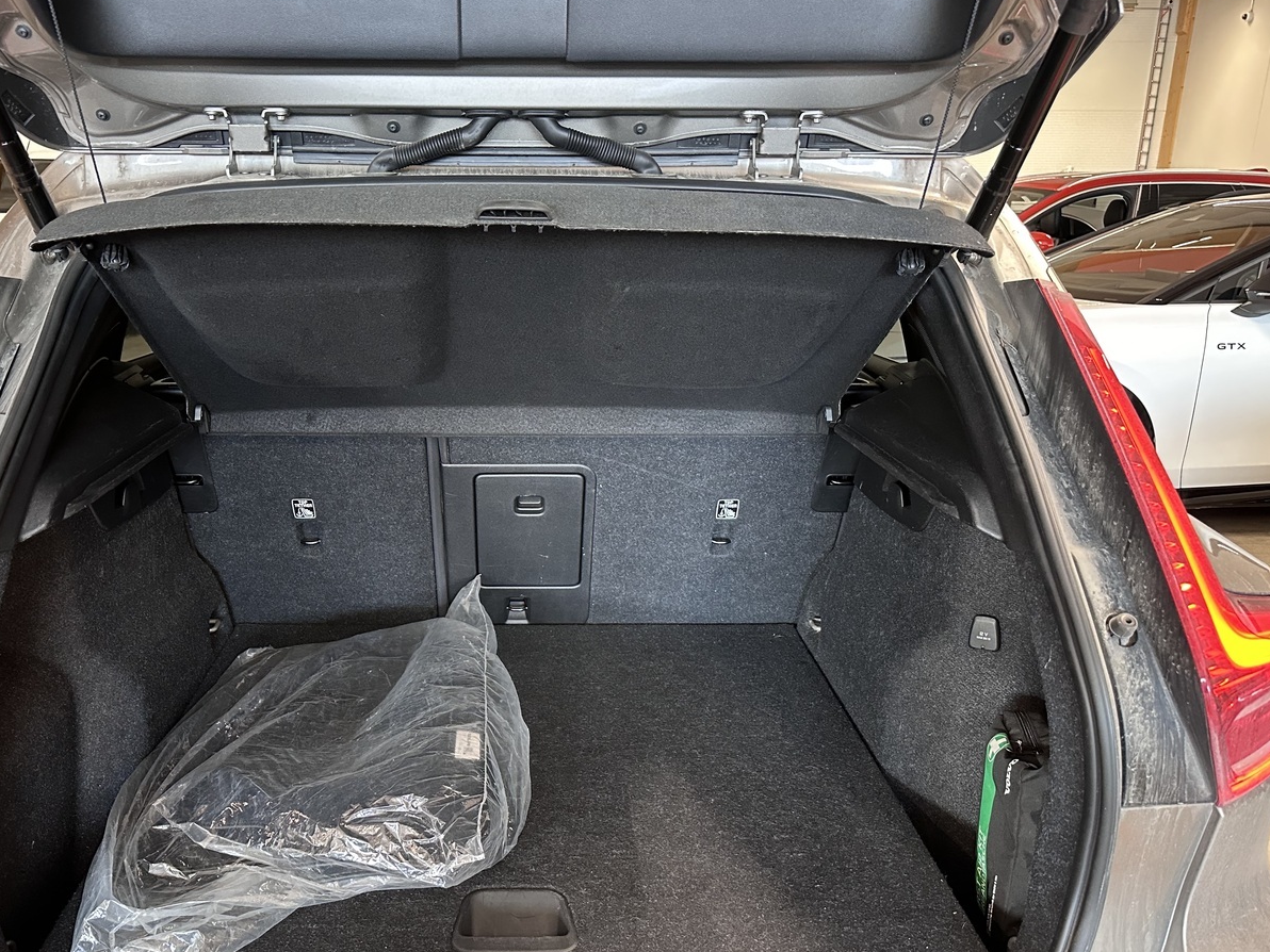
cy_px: 525
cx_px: 526
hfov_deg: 61.3
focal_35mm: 29
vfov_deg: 48.2
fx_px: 1064
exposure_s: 1/60
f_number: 1.78
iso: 640
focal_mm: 6.86
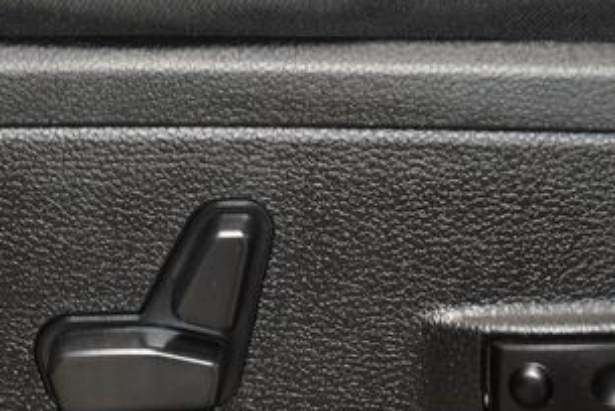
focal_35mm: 220
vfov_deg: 6.3
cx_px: 216
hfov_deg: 9.3
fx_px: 3762
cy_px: 313
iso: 3200
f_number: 4.5
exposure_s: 1/40
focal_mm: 70
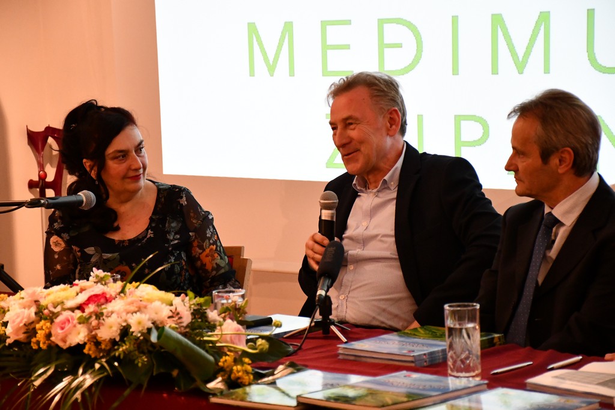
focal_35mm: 120
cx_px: 308
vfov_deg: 11.4
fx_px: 2050
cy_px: 205
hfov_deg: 17.1
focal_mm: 80
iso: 5600
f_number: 5.3
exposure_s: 1/125
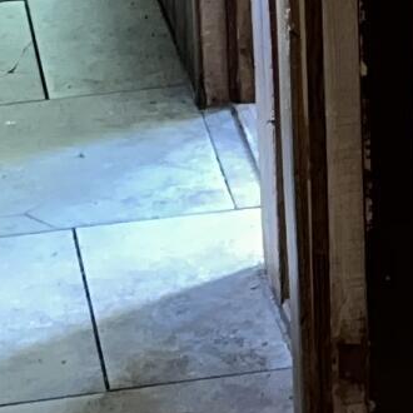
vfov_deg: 8.2
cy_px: -155
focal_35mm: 209
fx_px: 2821
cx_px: 516
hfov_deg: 8.3
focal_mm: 5.1
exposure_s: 1/8
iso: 125
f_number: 1.6
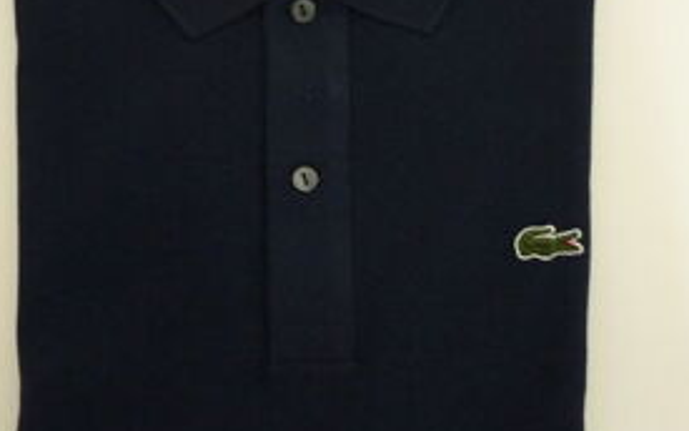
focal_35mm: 61
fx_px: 1146
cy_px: 155
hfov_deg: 33.5
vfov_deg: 21.2
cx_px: 343
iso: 400
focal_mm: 5.5
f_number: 2.8
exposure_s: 1/10
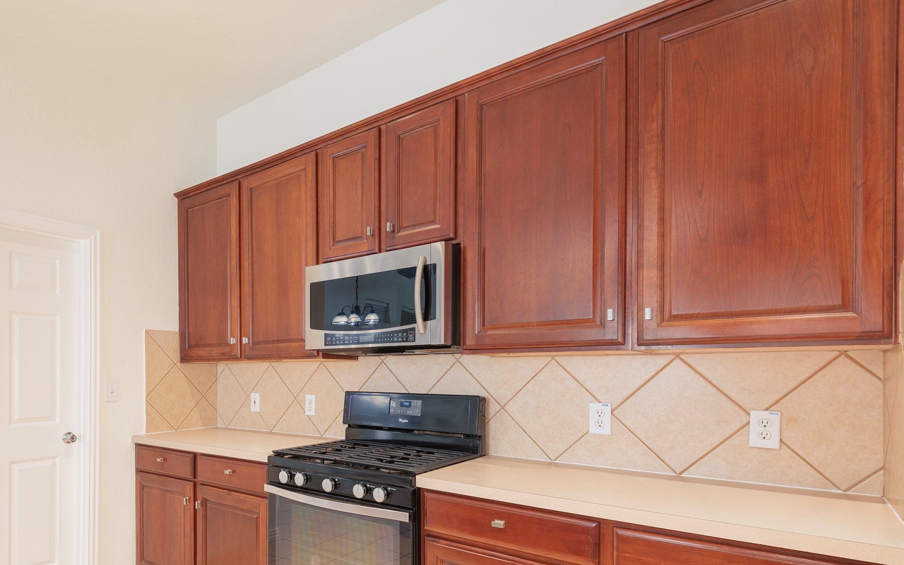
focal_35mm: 21
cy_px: 376
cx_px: 331
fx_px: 517
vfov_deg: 56.0
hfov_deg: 80.6
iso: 100
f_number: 7.1
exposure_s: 1
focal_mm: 16
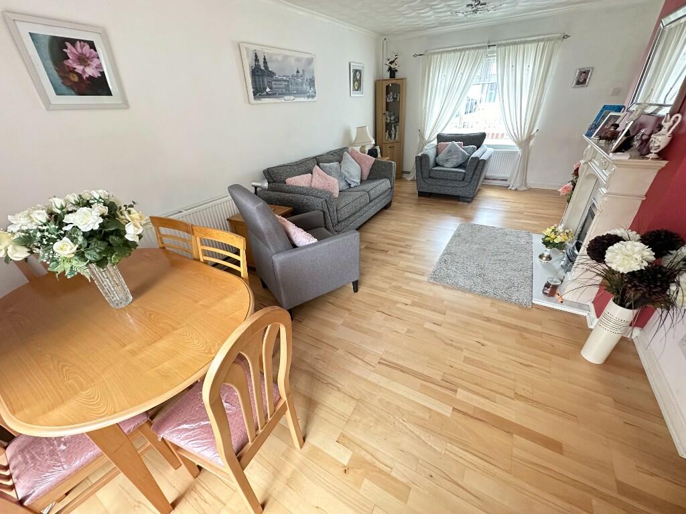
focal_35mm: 14
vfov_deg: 85.7
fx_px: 277
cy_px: 257
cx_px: 343
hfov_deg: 102.1
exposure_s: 1/73
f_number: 2.2
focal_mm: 2.22
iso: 320
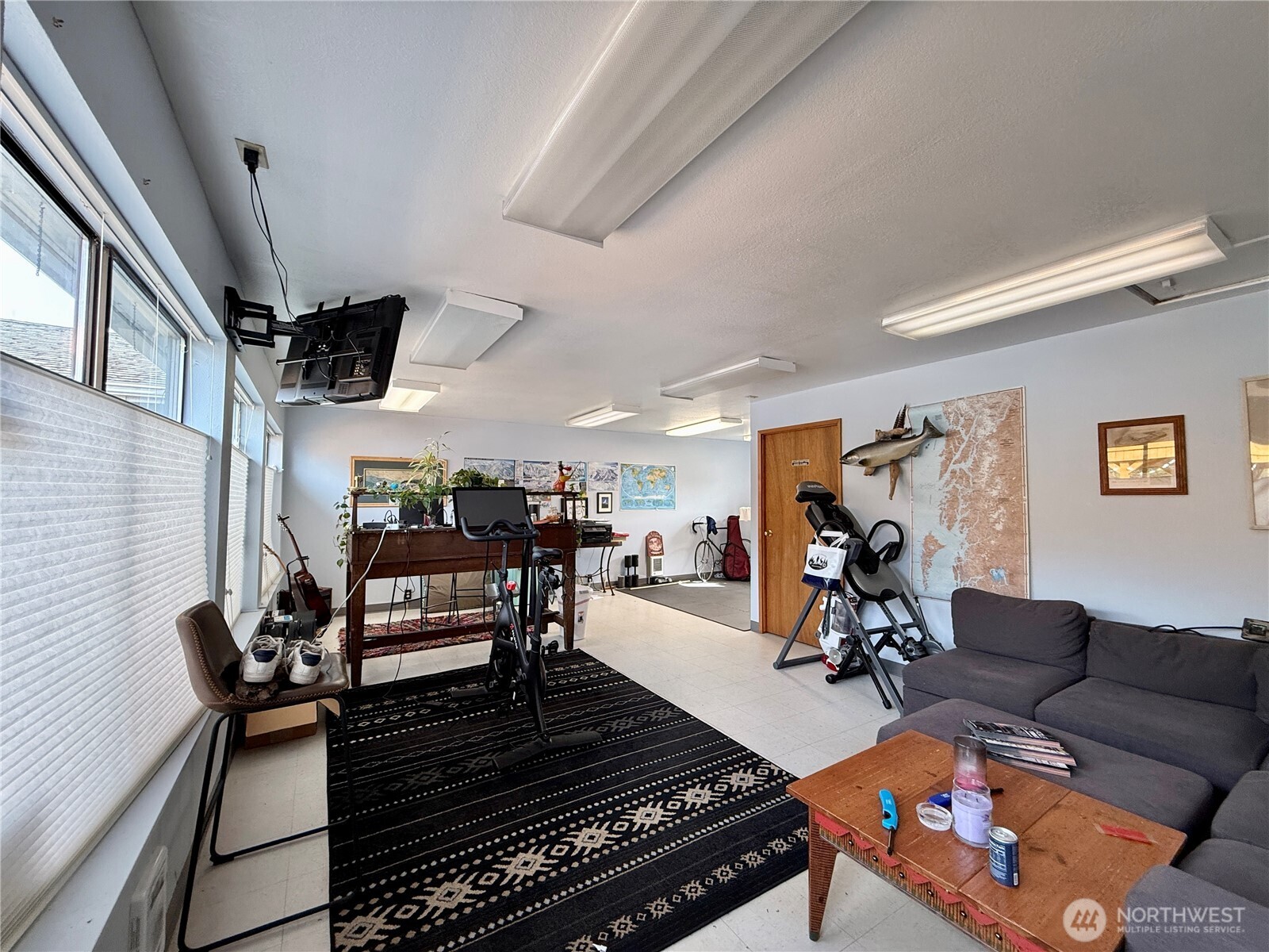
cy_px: 476
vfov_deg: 85.7
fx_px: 513
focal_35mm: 14
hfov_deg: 102.1
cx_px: 634
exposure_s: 1/120
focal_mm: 2.22
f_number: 2.2
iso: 125
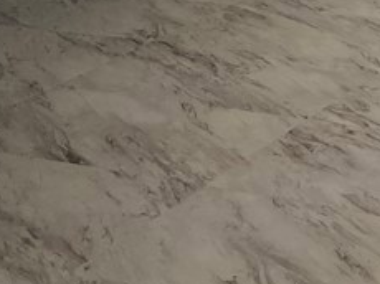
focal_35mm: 116
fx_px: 1272
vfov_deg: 11.4
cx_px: 492
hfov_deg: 16.1
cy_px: -301
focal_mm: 4.25
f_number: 1.8
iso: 125
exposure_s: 1/120
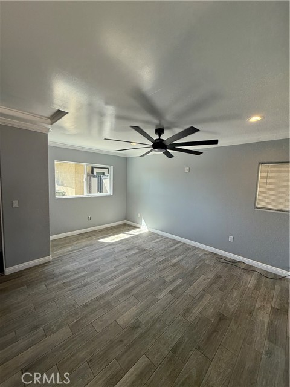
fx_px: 156
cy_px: 194
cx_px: 145
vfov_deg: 102.1
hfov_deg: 85.7
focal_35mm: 14
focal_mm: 2.22
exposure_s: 1/159
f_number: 2.2
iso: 64
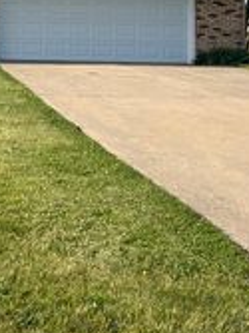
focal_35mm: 78
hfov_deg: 17.2
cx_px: -118
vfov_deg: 24.3
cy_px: 31
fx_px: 749
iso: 50
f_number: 1.5
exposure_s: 1/4274
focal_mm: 5.7
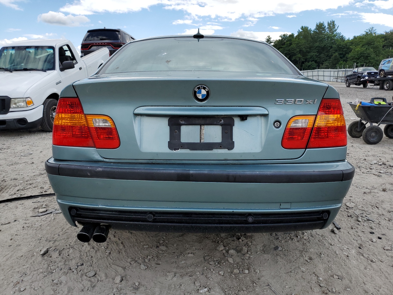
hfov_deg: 67.3
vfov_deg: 53.1
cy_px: 148
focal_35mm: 26
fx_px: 295
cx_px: 196
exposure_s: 1/2000
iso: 50
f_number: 1.5
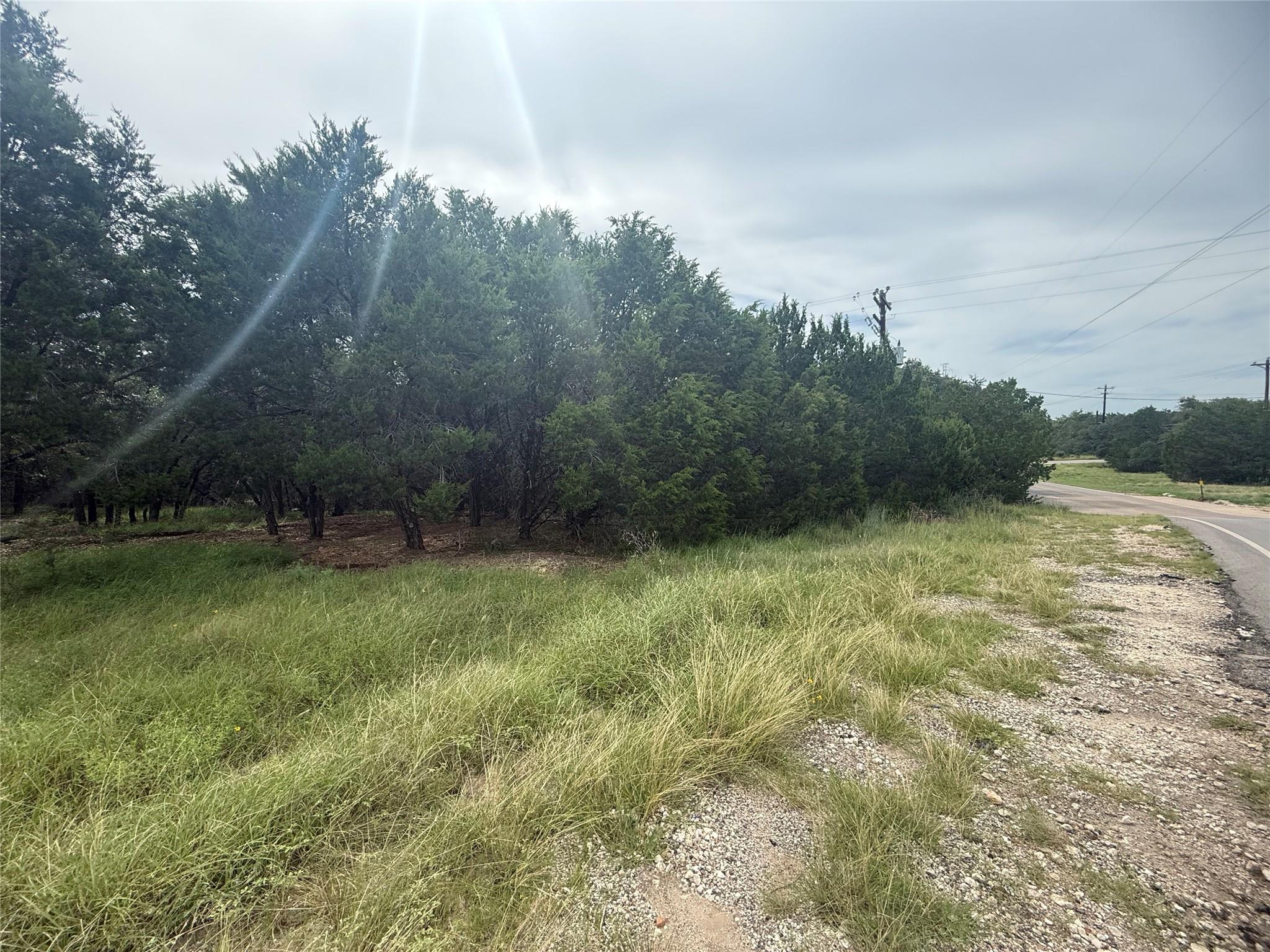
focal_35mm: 14
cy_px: 476
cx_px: 635
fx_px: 514
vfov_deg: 85.7
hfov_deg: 102.1
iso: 64
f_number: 2.2
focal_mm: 2.22
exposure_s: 1/779
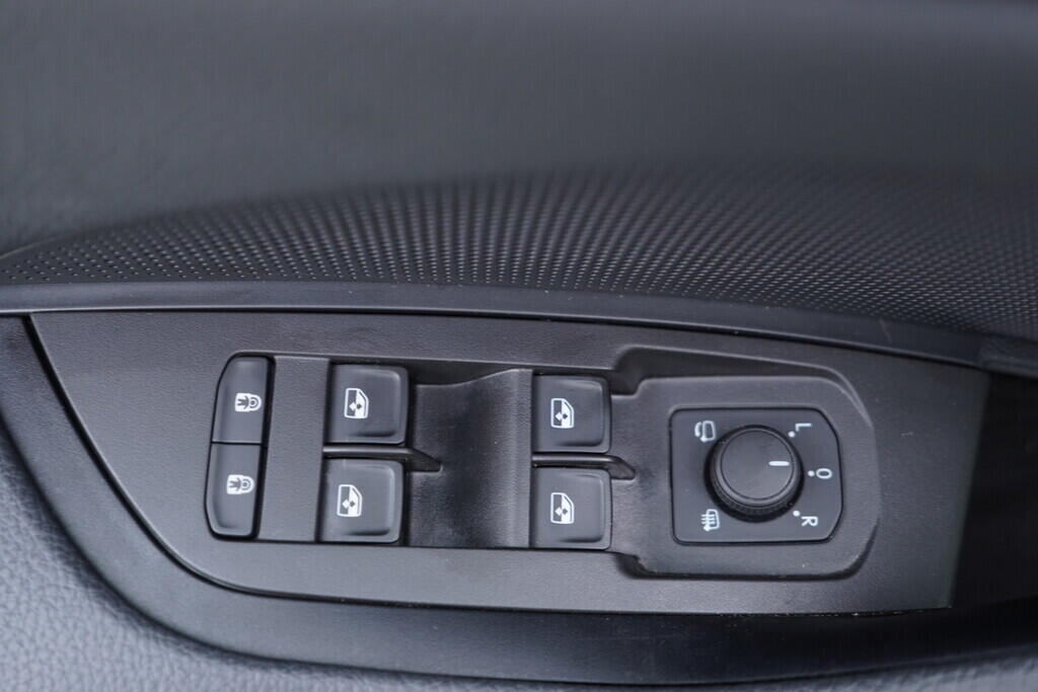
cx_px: 519
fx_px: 1038
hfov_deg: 53.1
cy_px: 346
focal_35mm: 36
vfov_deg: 36.9
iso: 400
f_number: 2.8
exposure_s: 1/40
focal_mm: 24
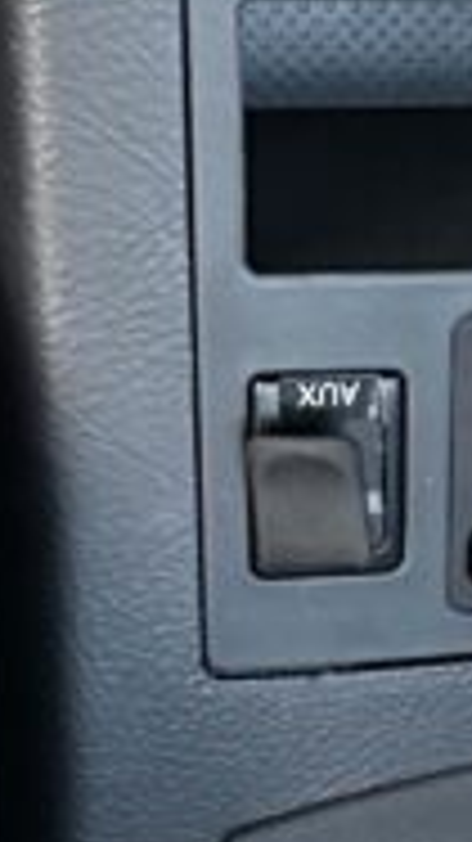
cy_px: 957
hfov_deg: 7.6
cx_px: 1182
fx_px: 3297
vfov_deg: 14.2
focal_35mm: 148
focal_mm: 6.86
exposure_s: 1/30
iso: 1600
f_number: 1.78
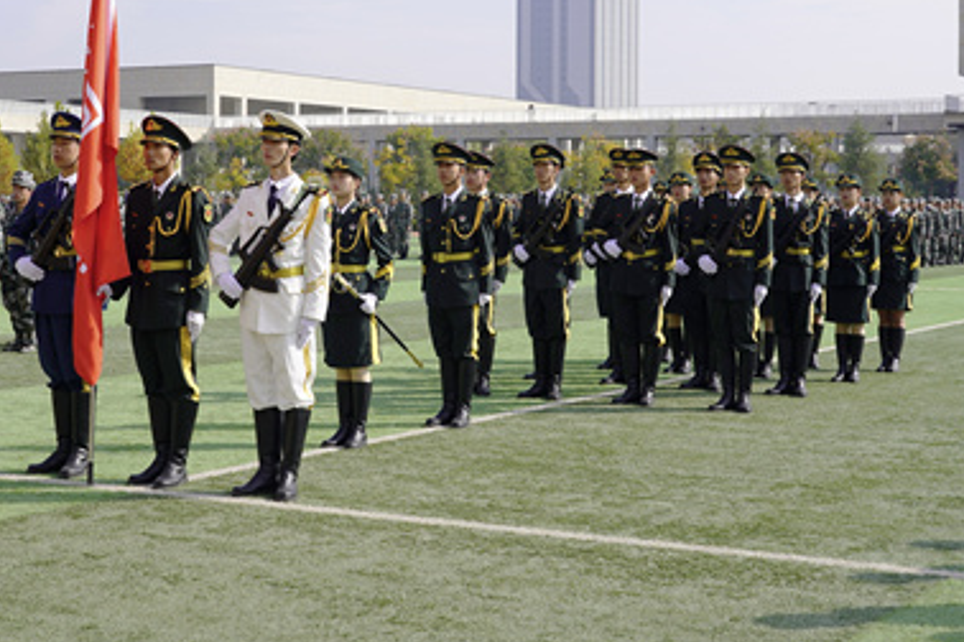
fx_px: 1740
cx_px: 431
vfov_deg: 20.8
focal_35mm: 65
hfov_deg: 30.9
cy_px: 187
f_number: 10
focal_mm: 38
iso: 100
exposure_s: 1/160
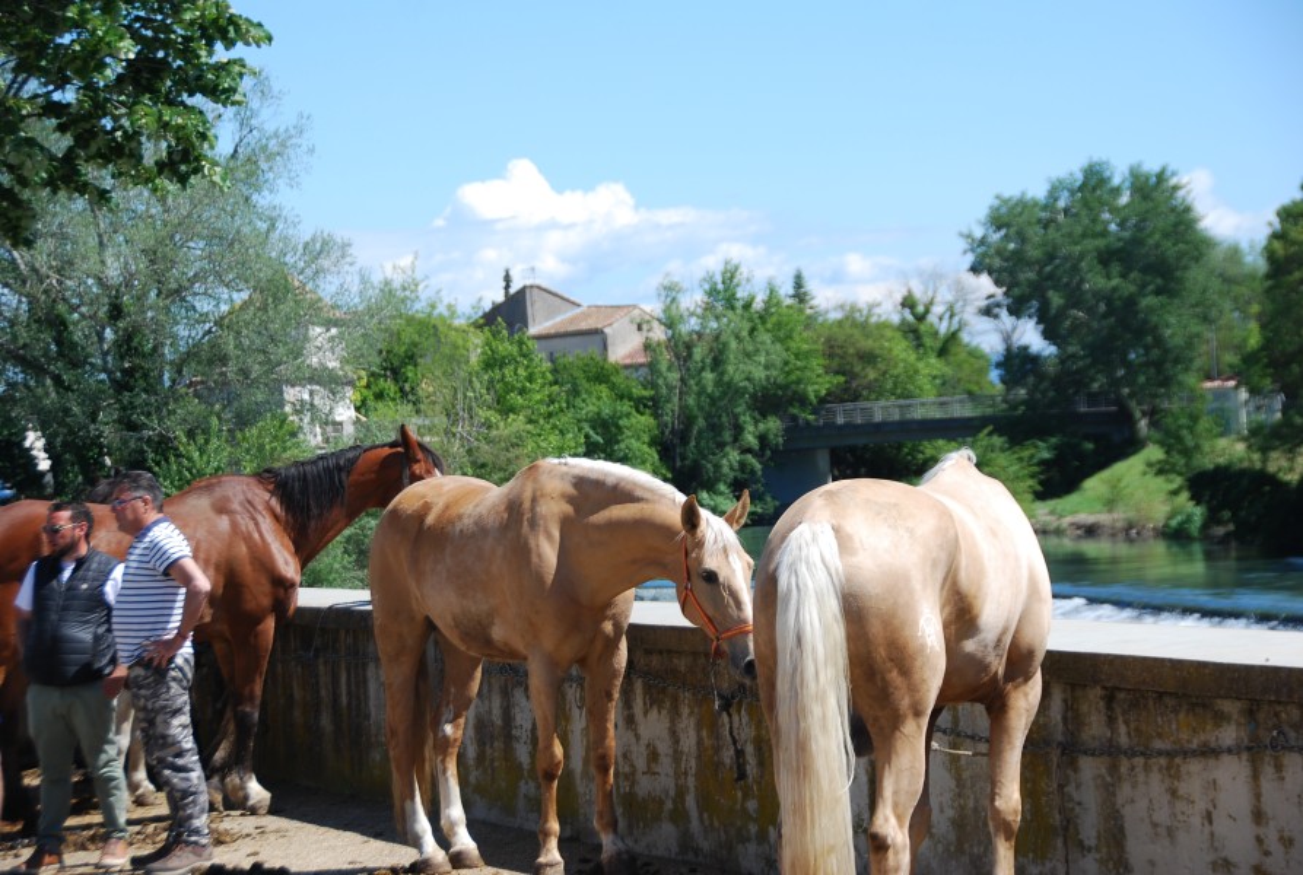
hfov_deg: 19.4
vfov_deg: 13.1
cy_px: 438
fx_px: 3809
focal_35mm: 105
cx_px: 652
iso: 140
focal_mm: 70
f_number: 5.6
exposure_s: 1/500
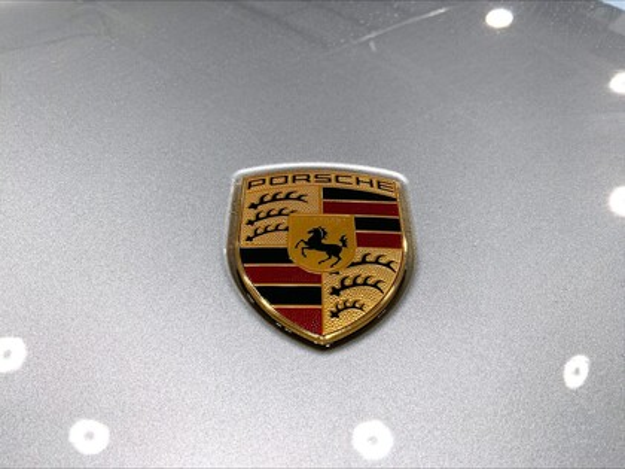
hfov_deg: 61.7
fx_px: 524
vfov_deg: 48.2
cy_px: 234
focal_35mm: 29
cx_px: 312
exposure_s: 1/400
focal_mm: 3
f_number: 1.8
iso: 16
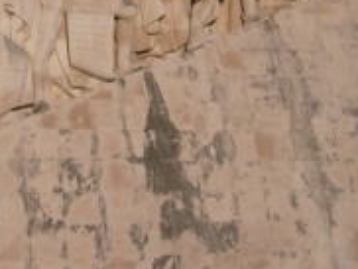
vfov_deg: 16.9
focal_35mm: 86
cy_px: 20
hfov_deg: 22.5
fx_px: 891
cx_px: 90
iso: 50
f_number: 5.8
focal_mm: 5.95
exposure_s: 1/841
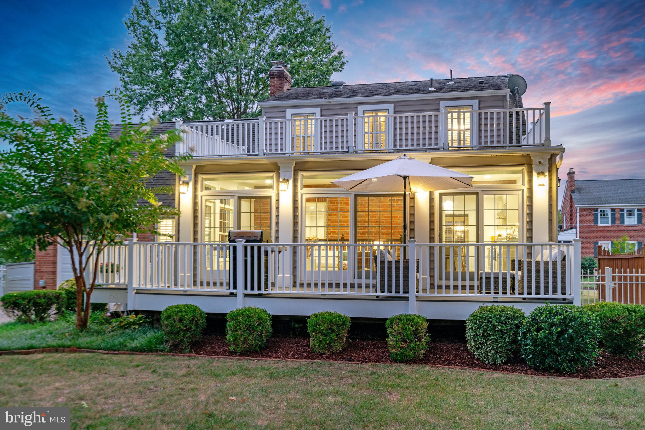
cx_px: 322
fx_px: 520
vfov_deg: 45.0
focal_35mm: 29
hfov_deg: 63.7
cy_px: 215
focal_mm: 29
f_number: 8
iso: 250
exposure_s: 1/1.25
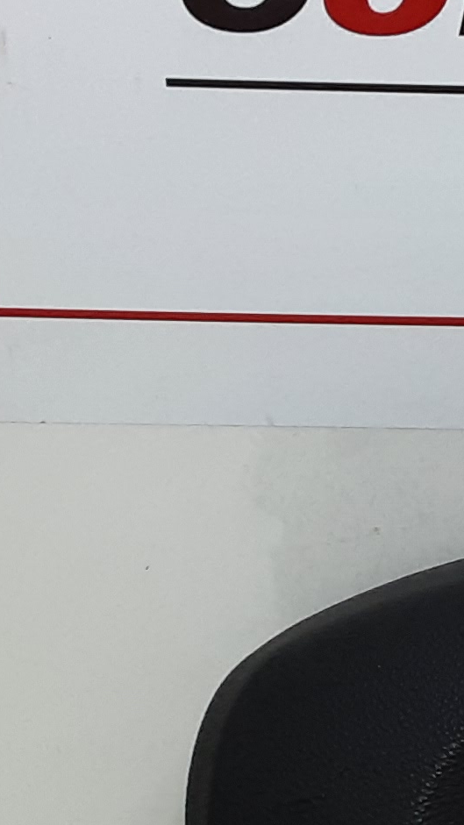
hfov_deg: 11.7
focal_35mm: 102
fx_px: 2232
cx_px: 538
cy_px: 665
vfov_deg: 20.7
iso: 80
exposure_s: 1/50
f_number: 1.9
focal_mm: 2.91
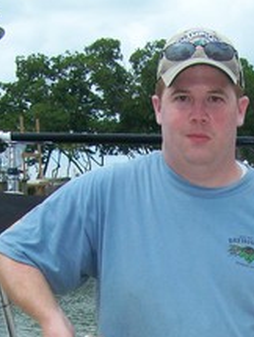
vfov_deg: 19.7
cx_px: 177
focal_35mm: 94
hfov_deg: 15.7
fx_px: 917
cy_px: 390
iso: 160
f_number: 4
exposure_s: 1/1000
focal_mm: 6.3
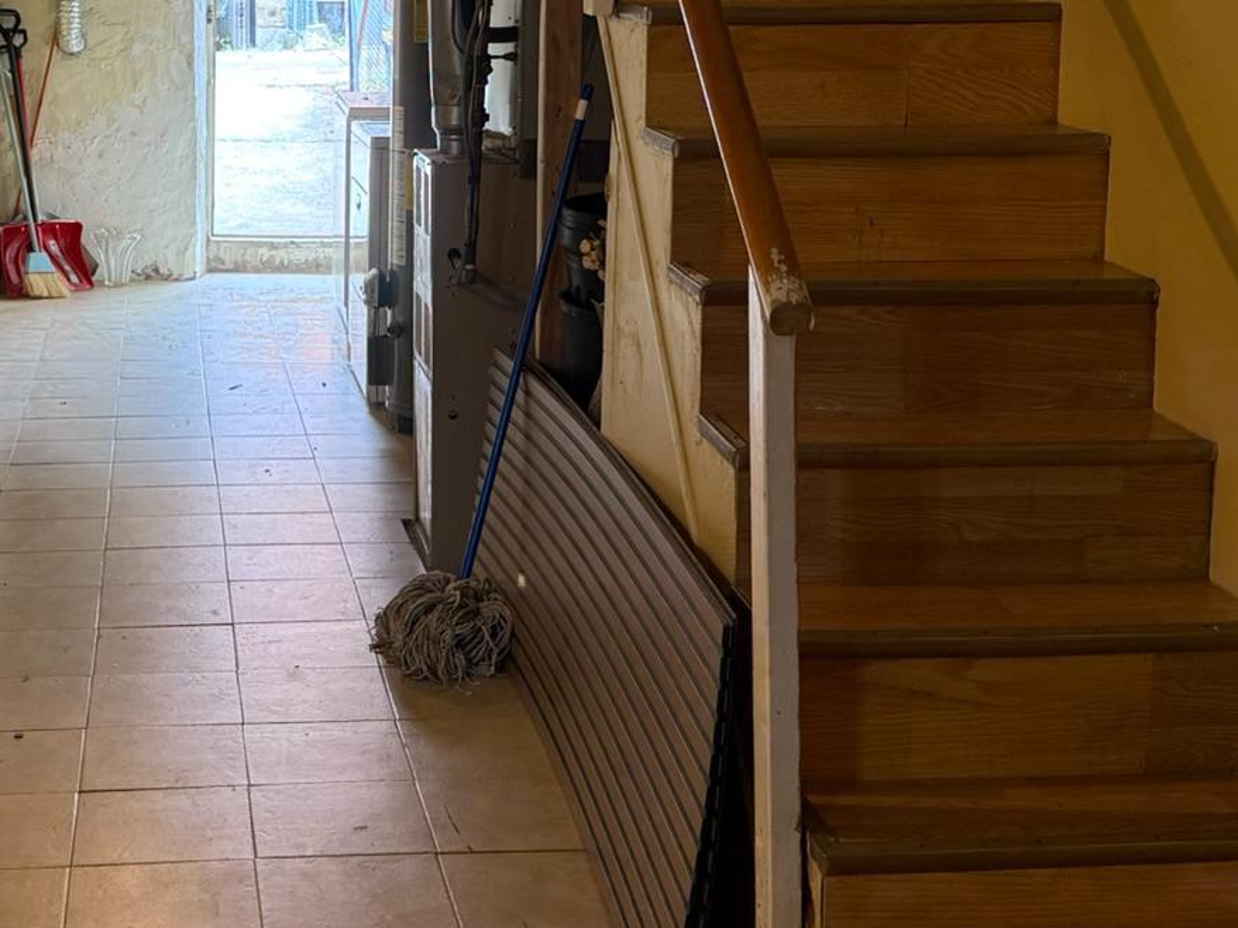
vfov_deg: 25.6
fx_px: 2002
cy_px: 181
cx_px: 326
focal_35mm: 56
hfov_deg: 33.7
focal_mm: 6.76
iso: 250
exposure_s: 1/60
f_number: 1.78
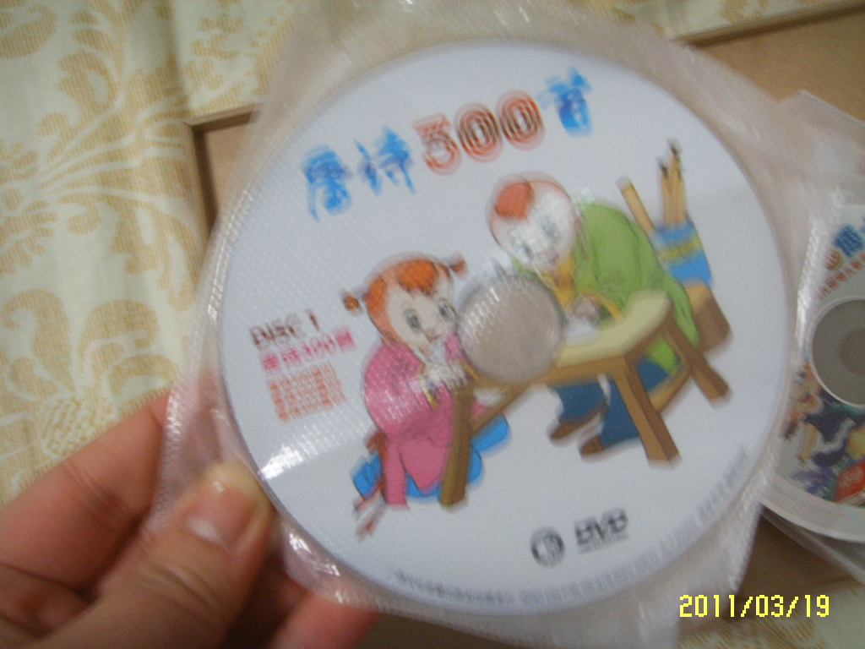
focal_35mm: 39
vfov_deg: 36.8
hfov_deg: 47.9
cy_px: 324
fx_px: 975
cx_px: 432
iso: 152
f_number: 3.5
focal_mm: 6.6
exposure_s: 1/6
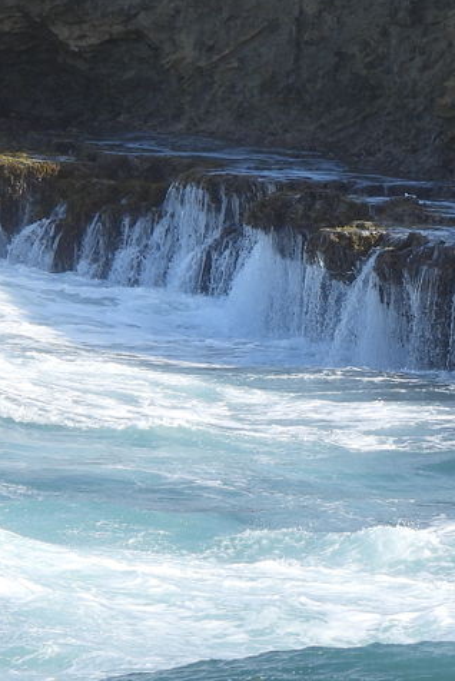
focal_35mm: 559
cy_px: 97
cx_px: 432
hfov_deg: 2.5
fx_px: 10582
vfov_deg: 3.7
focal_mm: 35.7
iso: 100
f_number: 4.5
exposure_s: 1/400
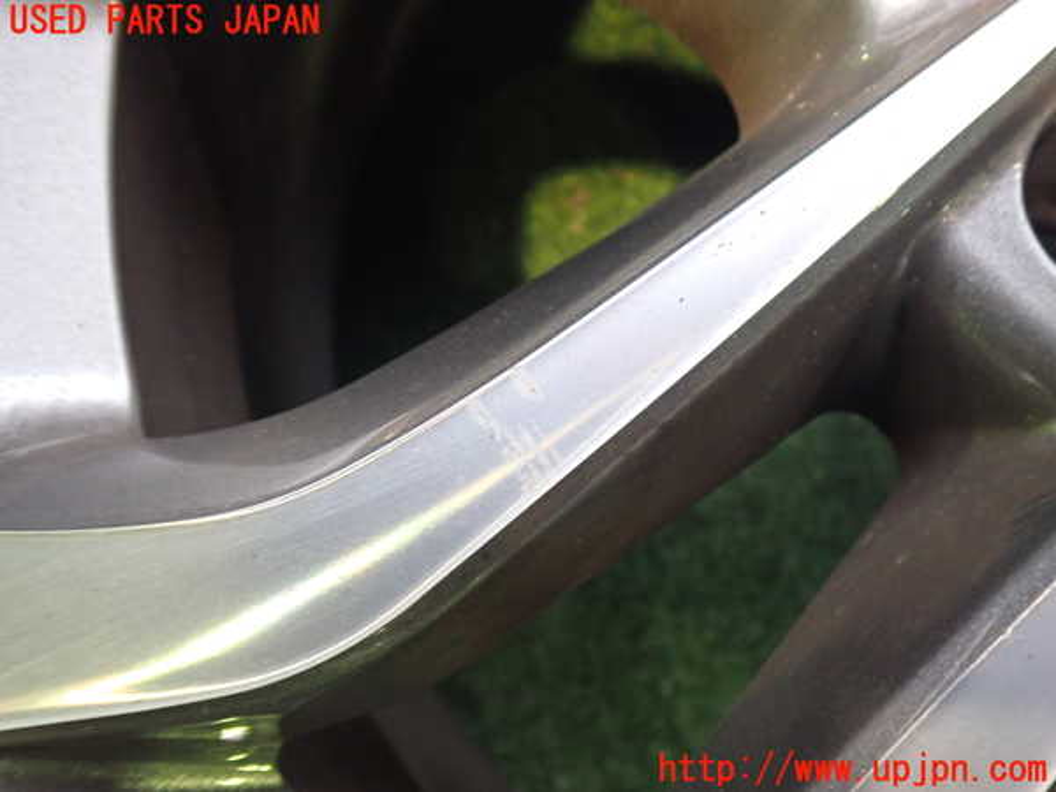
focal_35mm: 30
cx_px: 528
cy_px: 396
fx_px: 915
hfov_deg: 60.0
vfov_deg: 46.8
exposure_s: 1/30
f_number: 2.3
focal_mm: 5.4
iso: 640
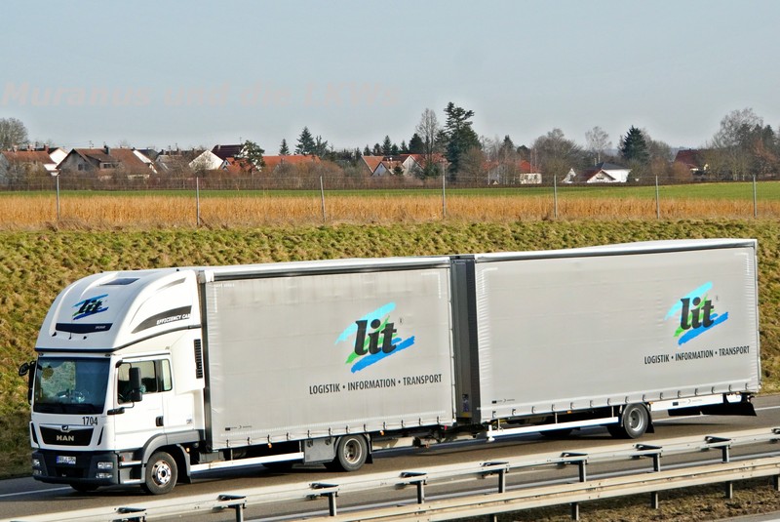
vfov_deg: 13.8
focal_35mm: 100
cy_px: 261
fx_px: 2160
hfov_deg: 20.5
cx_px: 390
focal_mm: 66.4
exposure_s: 1/3200
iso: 800
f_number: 5.6
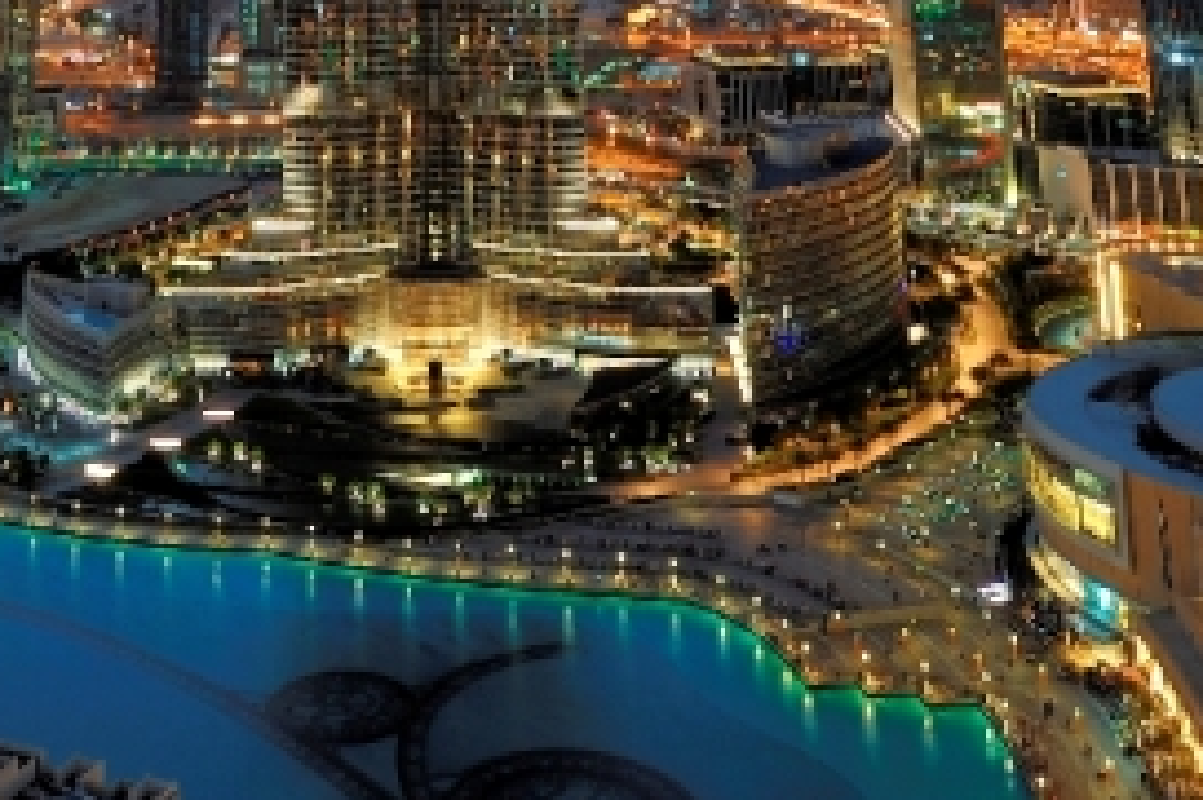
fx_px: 1636
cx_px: 409
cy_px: -555
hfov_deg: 39.9
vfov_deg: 20.9
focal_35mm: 49
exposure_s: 4
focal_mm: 14
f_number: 9.5
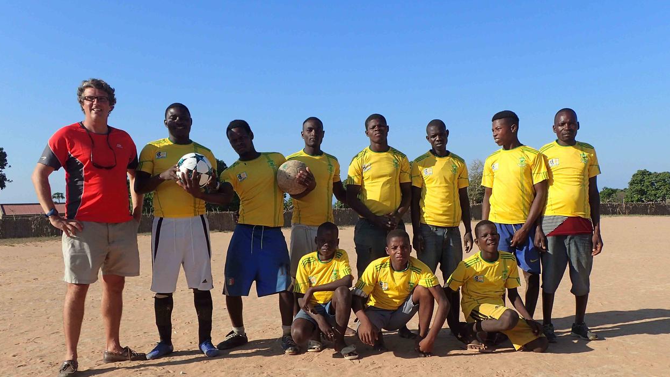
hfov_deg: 59.5
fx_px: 586
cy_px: 253
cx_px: 334
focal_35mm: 33
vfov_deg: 35.3
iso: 100
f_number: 9
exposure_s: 1/160
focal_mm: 5.5
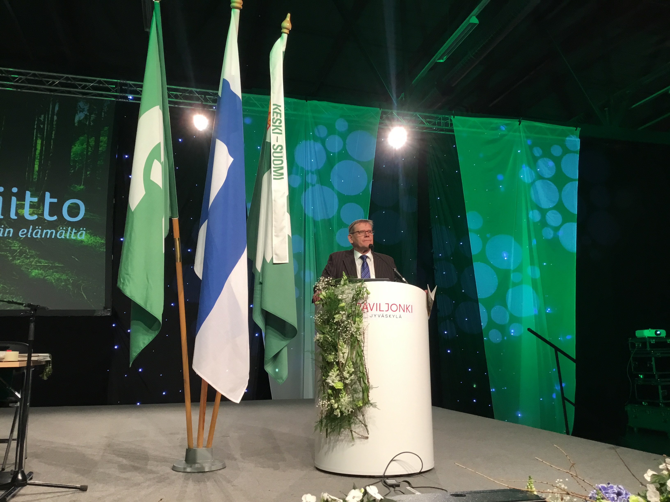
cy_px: 251
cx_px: 335
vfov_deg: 45.4
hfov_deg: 58.4
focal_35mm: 31
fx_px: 600
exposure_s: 1/33
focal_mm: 3.3
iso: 64
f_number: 2.4
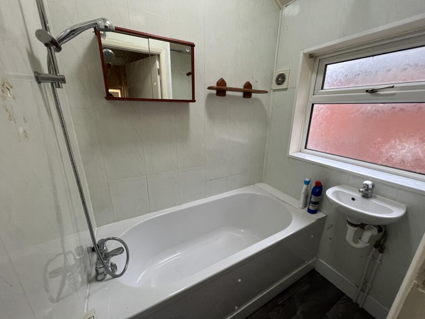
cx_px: 212
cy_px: 160
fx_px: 160
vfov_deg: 89.9
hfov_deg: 106.2
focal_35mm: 13
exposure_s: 1/100
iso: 250
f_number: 1.8
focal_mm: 1.57
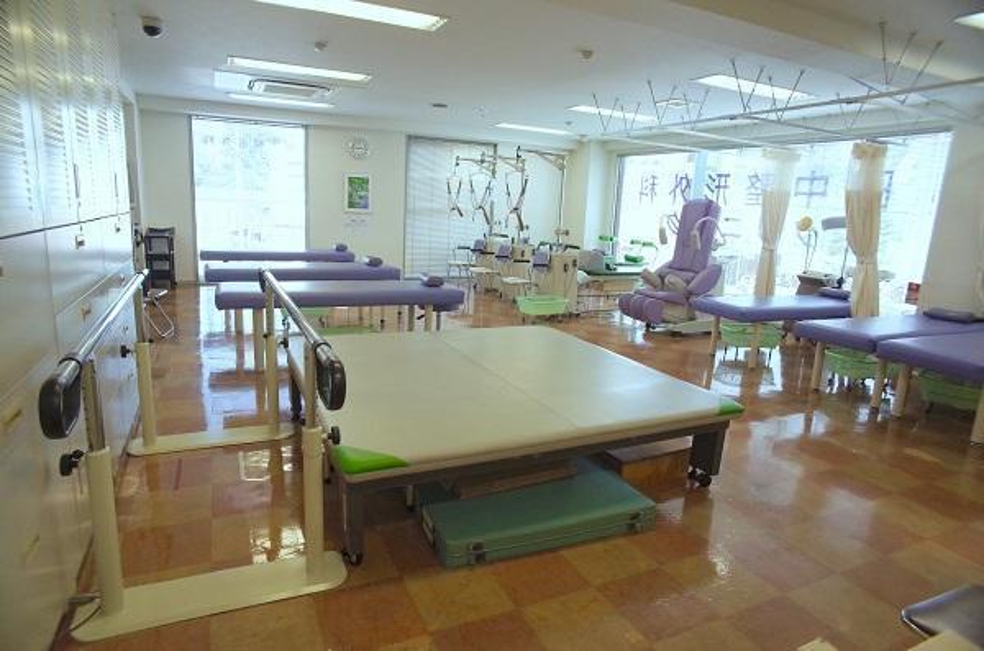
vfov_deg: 59.2
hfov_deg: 81.3
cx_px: 492
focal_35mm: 21
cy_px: 326
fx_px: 573
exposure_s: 1/160
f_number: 6.3
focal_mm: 13.7
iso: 800
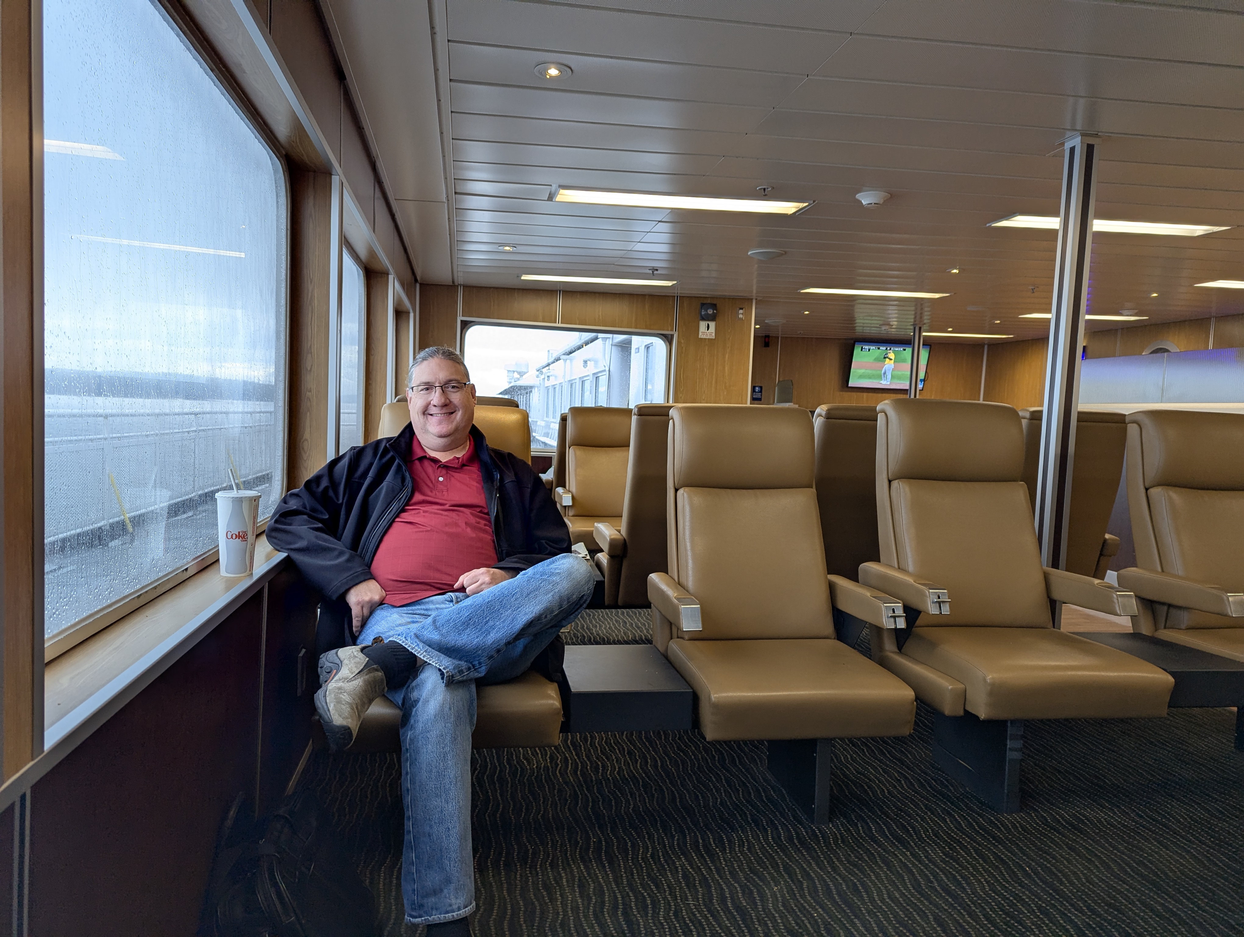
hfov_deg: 71.5
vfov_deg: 56.9
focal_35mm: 24
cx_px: 622
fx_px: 864
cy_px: 468
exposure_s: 1/87.7
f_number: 1.85
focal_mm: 6.81
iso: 60
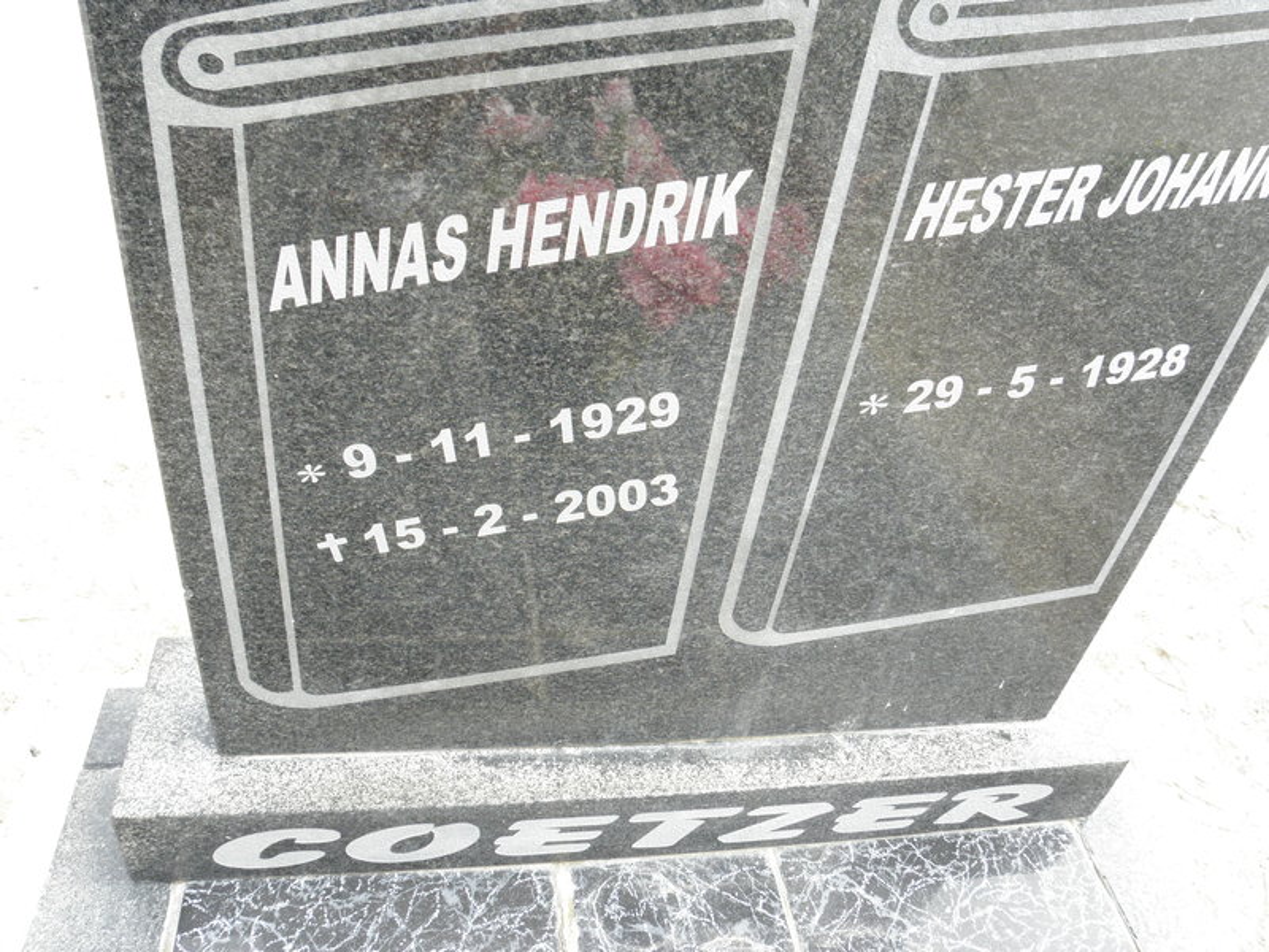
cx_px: 634
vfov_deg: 51.4
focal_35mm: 27
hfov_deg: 65.3
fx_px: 990
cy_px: 476
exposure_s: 1/125
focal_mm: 4.83
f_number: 5.6
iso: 200
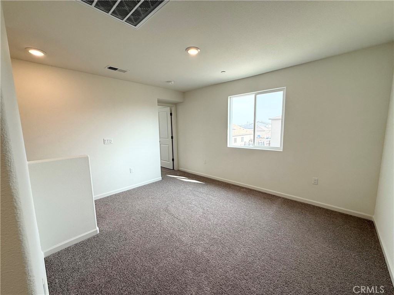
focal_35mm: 14
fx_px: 159
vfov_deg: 85.7
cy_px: 148
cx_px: 197
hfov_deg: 102.1
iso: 64
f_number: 2.2
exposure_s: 1/175
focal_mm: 2.22
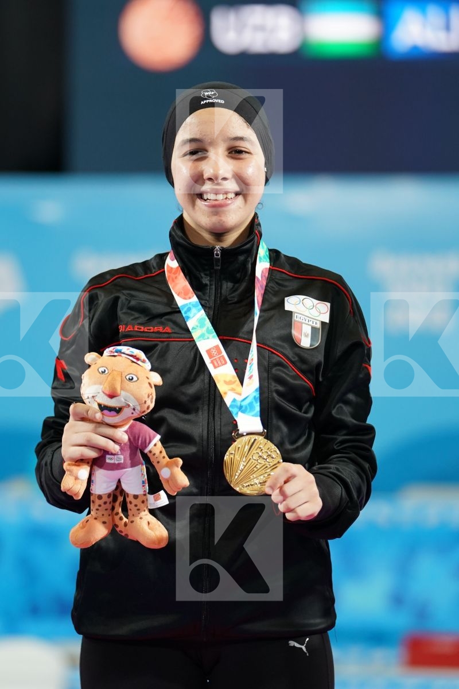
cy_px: 344
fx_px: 3519
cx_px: 230
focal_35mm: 184
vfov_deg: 11.2
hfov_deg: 7.5
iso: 1250
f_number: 2.8
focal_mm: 123
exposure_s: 1/500
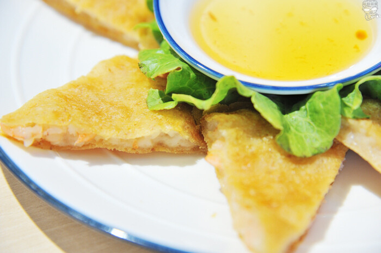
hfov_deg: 17.1
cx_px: 190
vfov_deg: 11.4
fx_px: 1269
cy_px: 126
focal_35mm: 120
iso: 1000
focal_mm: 120
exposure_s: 1/80
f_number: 5.6
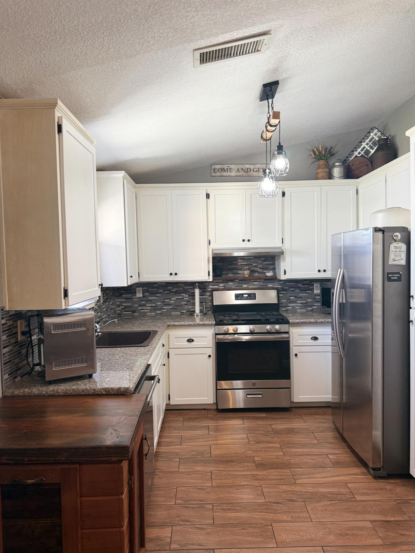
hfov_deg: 56.8
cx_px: 208
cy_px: 276
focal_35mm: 24
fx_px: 384
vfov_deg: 71.6
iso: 160
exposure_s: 1/60
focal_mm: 6.76
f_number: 1.78
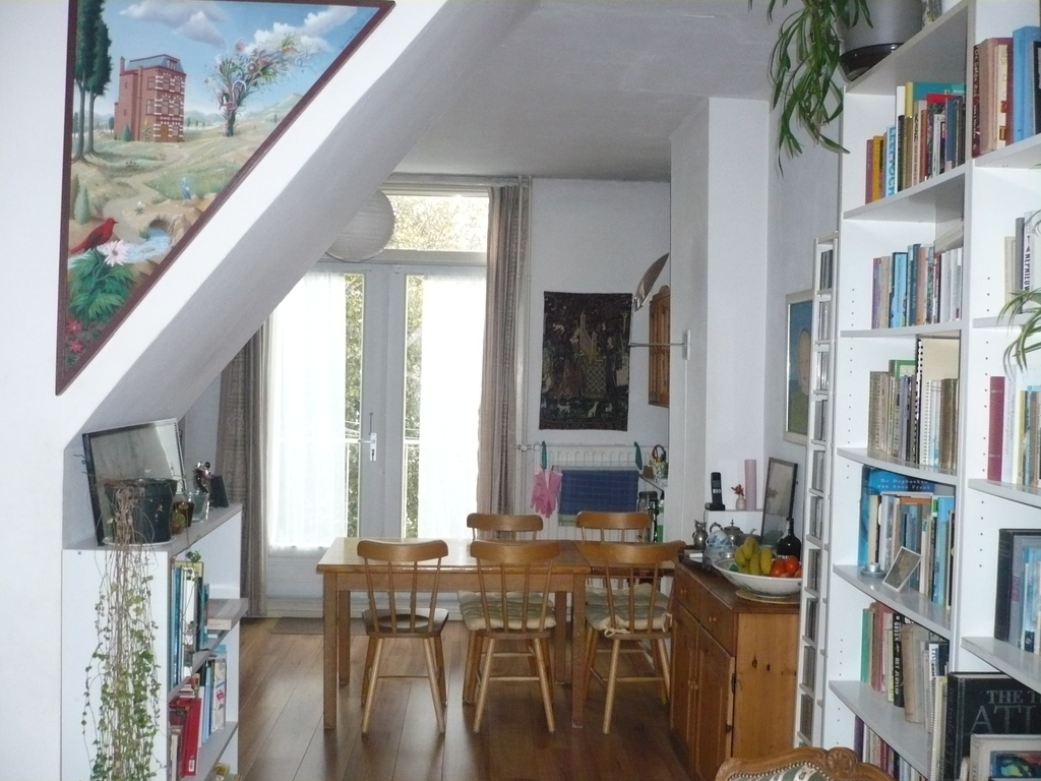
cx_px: 520
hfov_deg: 52.6
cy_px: 390
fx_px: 1053
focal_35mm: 35
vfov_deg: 40.7
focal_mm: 5.8
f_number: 2.8
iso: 400
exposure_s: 1/30
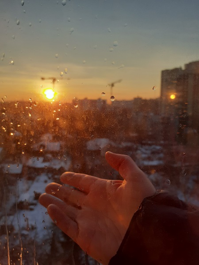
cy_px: 132
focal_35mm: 27
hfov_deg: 51.4
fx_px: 207
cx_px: 100
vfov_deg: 65.3
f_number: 1.9
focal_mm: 3.6
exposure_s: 1/610
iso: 40
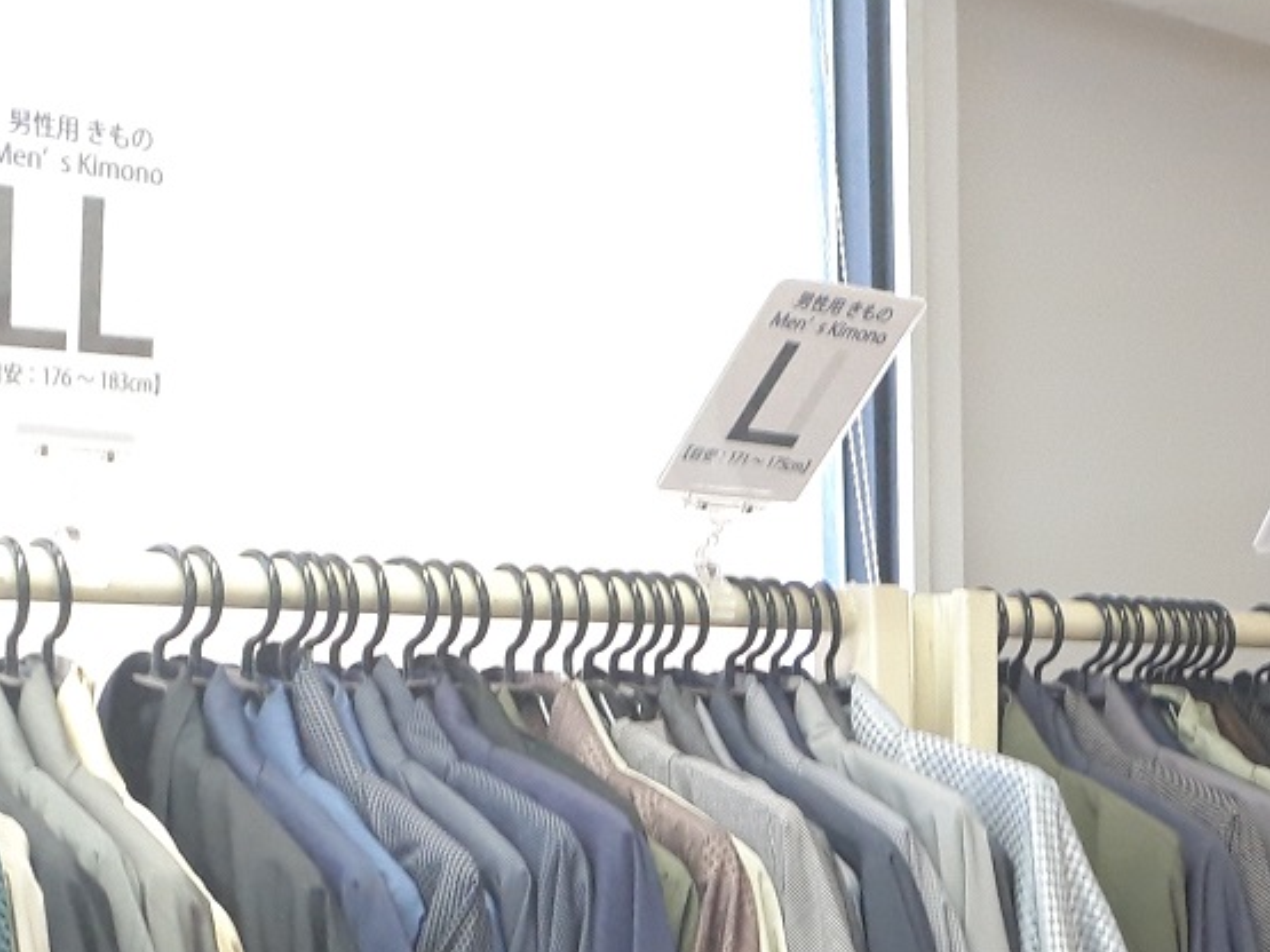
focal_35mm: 73
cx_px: 1087
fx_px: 2678
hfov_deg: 26.0
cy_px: 1223
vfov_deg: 18.8
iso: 160
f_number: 1.9
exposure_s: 1/24
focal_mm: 3.6
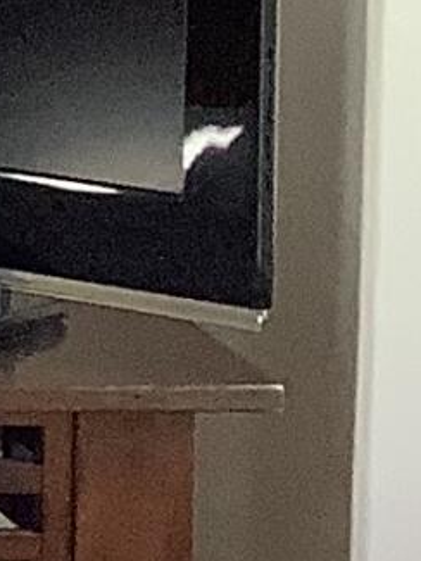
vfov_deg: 6.8
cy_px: -407
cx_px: -1848
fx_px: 4635
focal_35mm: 286
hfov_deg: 4.3
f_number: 2.4
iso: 64
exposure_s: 1/60
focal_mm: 3.3
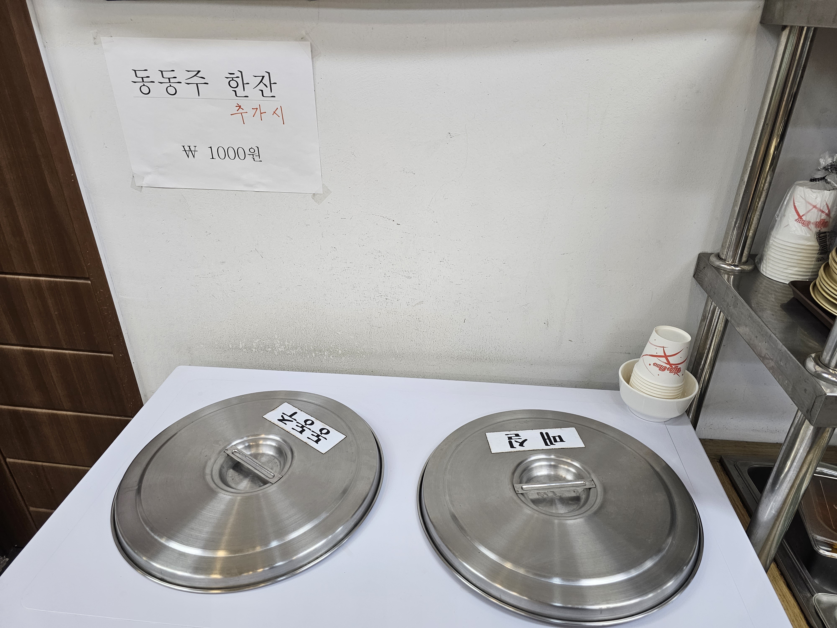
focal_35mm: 23
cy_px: 314
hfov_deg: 73.9
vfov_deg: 58.9
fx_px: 556
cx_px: 418
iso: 160
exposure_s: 1/120
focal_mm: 6.3
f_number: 1.7
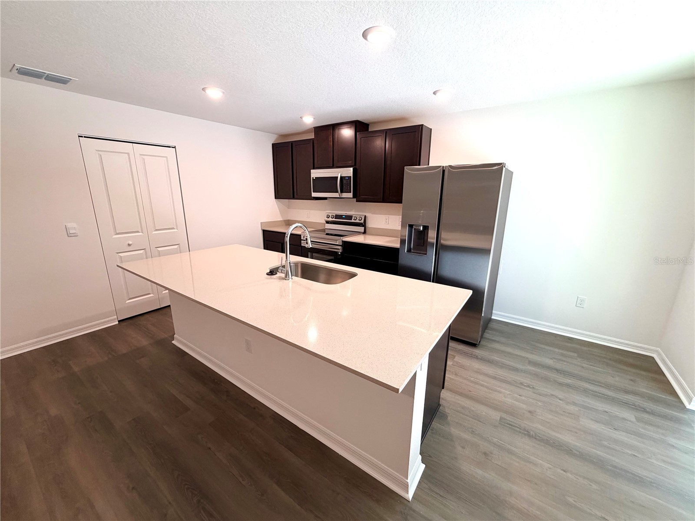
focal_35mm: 14
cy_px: 260
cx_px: 348
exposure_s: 1/120
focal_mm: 2.22
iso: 125
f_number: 2.2
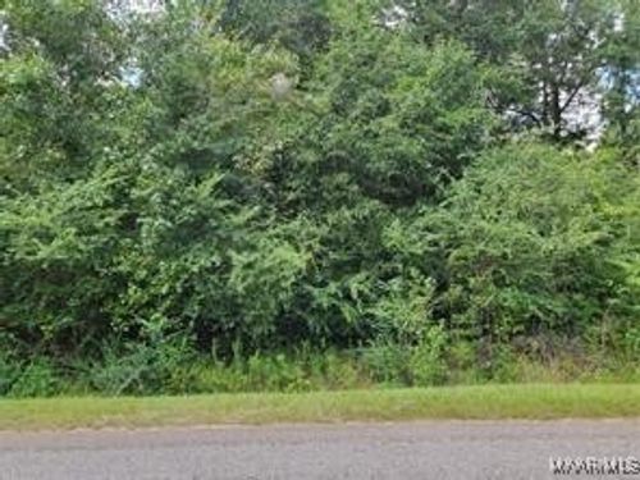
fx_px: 481
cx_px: 320
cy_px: 240
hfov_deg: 67.3
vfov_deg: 53.1
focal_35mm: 26
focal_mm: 4.25
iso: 50
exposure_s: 1/232
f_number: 1.8
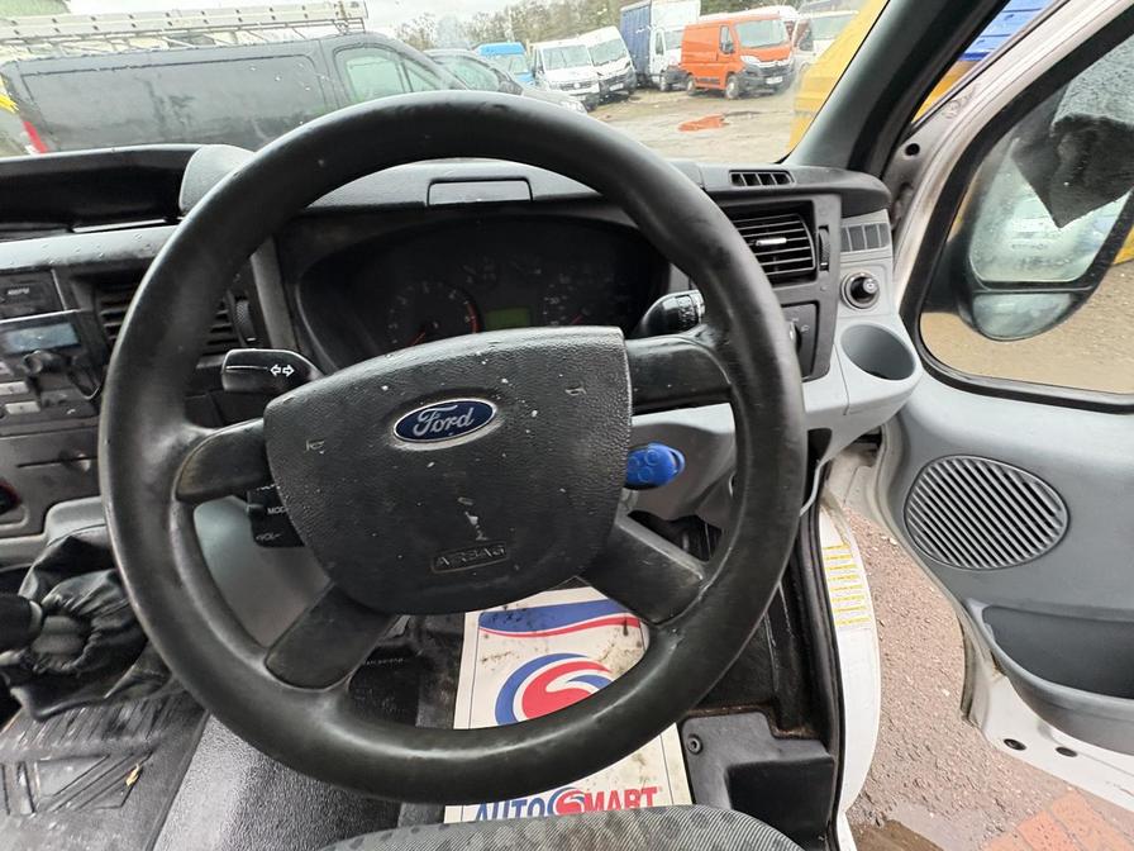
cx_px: 567
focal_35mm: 14
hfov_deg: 102.1
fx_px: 459
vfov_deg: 85.7
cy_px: 426
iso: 500
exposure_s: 1/60
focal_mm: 2.22
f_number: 2.2
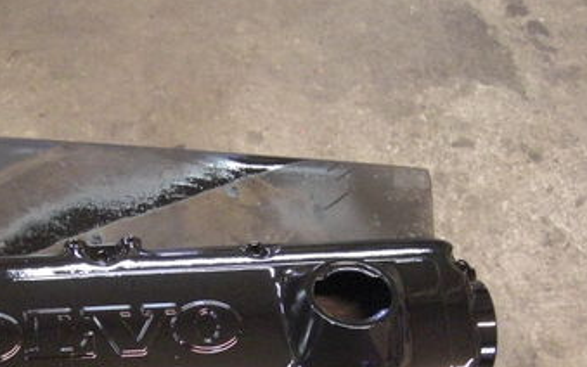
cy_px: 341
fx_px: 1216
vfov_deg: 16.9
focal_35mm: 76
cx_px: 133
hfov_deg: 26.7
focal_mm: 7.9
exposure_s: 1/20
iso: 800
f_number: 2.8
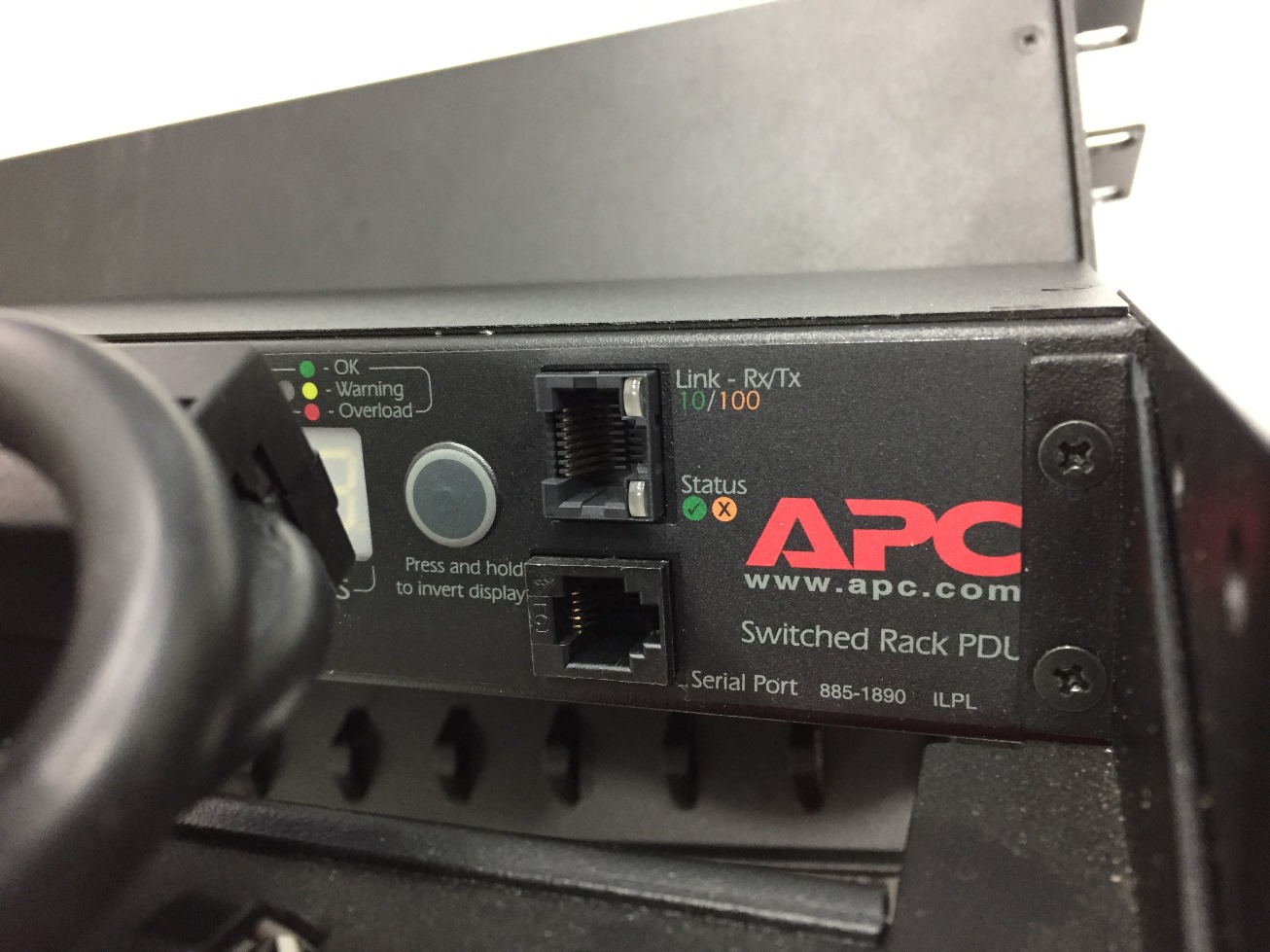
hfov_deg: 61.7
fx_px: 1064
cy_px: 476
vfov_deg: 48.2
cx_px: 635
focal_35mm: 29
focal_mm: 4.15
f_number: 2.2
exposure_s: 1/20
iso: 250
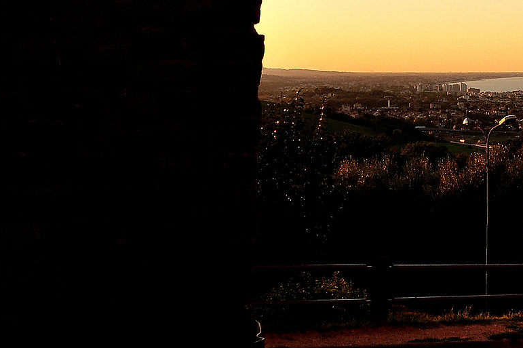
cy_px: -88
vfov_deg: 15.5
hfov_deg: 22.8
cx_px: 577
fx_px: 1220
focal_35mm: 84
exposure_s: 1/60
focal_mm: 18
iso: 100
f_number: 10
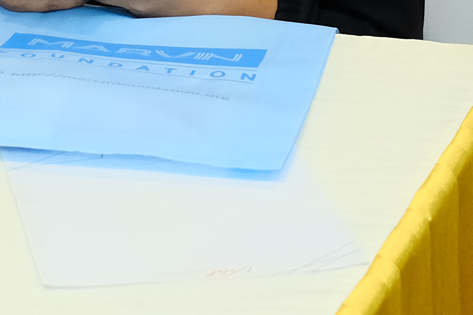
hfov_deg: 10.5
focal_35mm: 195
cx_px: 186
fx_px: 2562
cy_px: -254
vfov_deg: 6.9
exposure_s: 1/125
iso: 2000
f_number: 2.8
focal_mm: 23
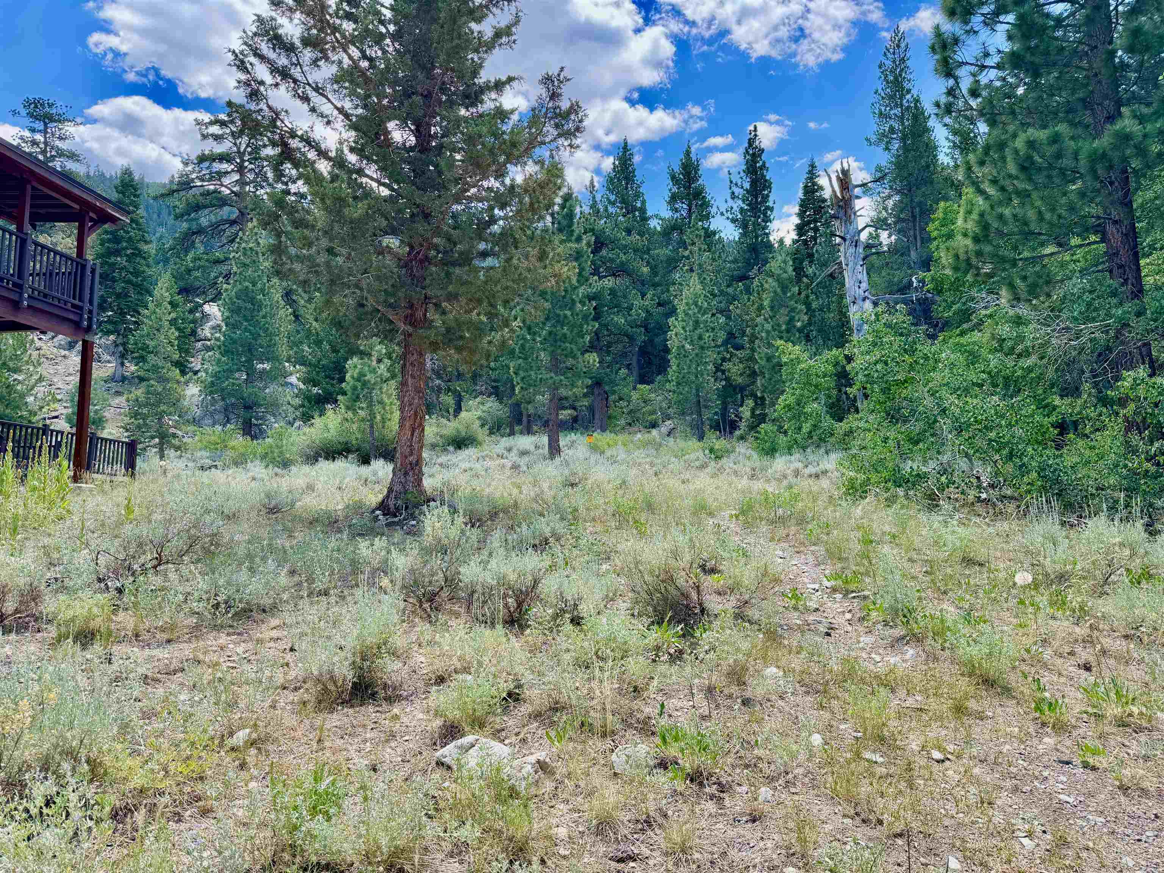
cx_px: 582
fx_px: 807
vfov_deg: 56.8
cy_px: 436
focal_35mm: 24
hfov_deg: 71.6
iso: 80
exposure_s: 1/980
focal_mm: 6.76
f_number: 1.78
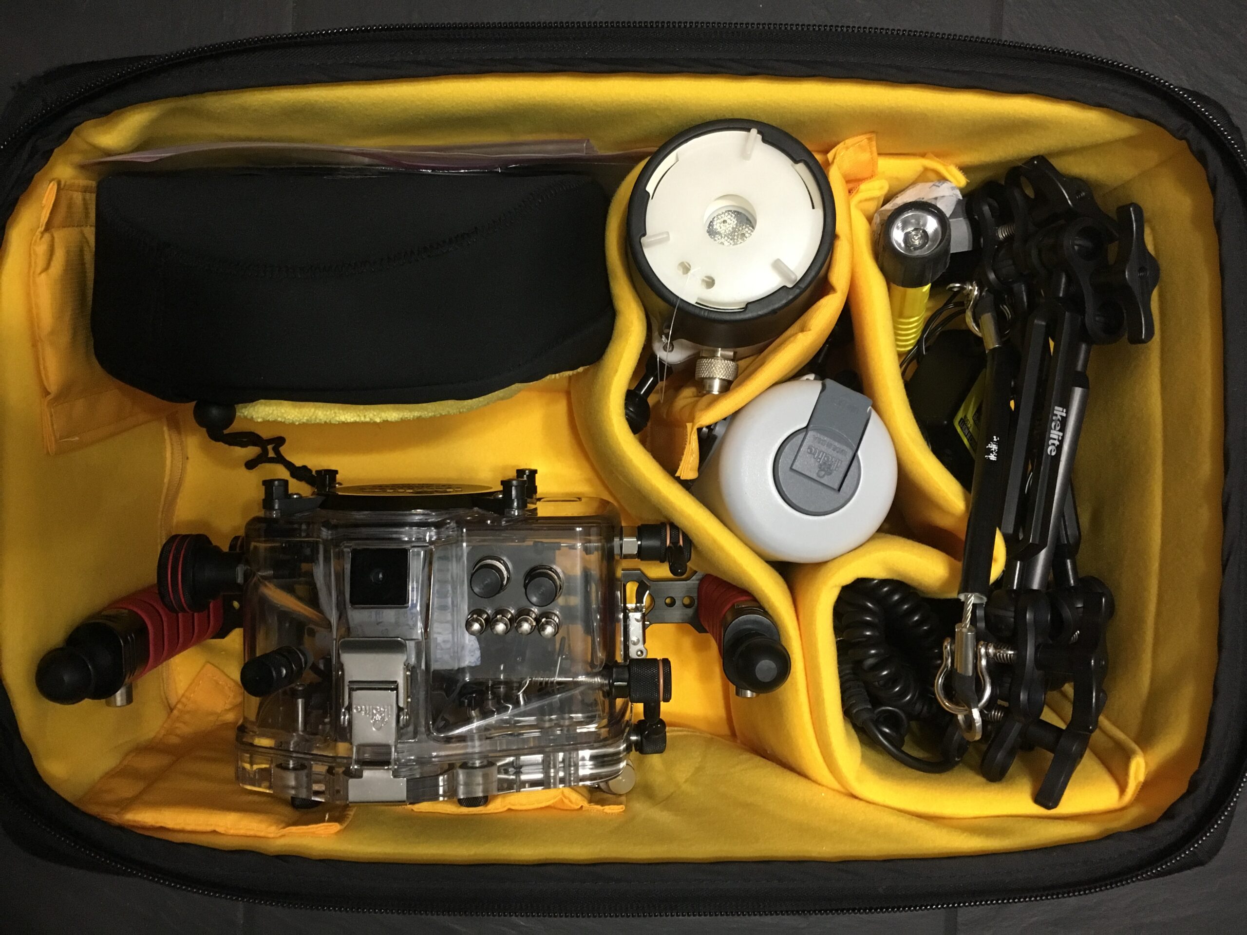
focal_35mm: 29
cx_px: 624
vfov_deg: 48.2
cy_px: 468
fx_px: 1045
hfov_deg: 61.7
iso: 200
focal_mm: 4.15
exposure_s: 1/20
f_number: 2.2
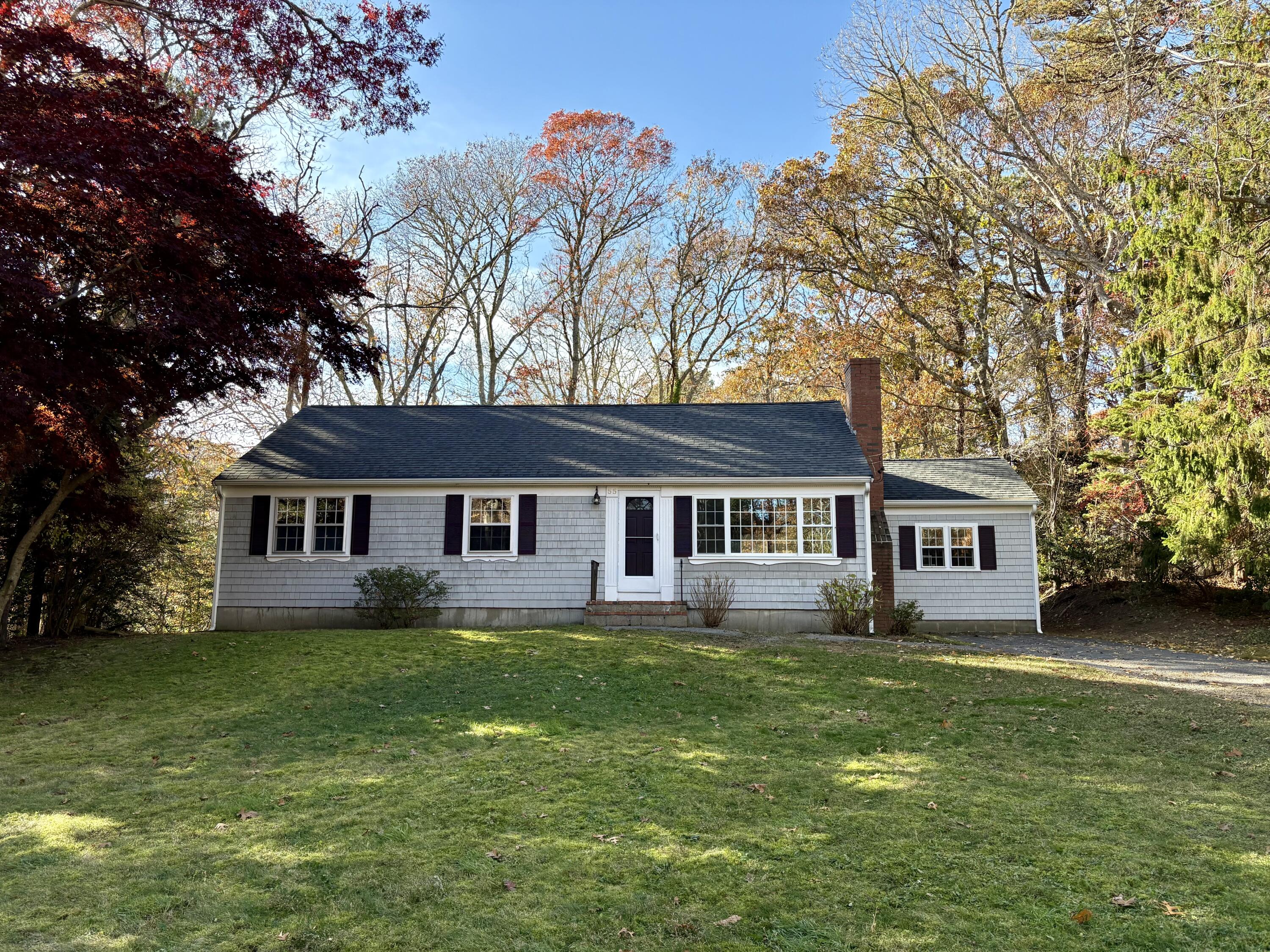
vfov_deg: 53.1
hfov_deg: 67.3
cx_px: 635
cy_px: 476
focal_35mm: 26
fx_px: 954
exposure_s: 1/873
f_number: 1.6
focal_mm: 5.96
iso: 64
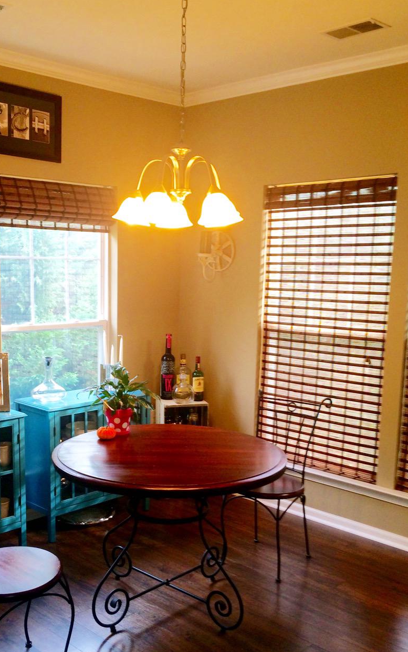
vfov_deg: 51.4
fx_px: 676
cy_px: 375
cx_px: 145
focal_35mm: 38
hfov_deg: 33.4
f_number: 2.2
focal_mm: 4.15
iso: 50
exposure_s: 1/30
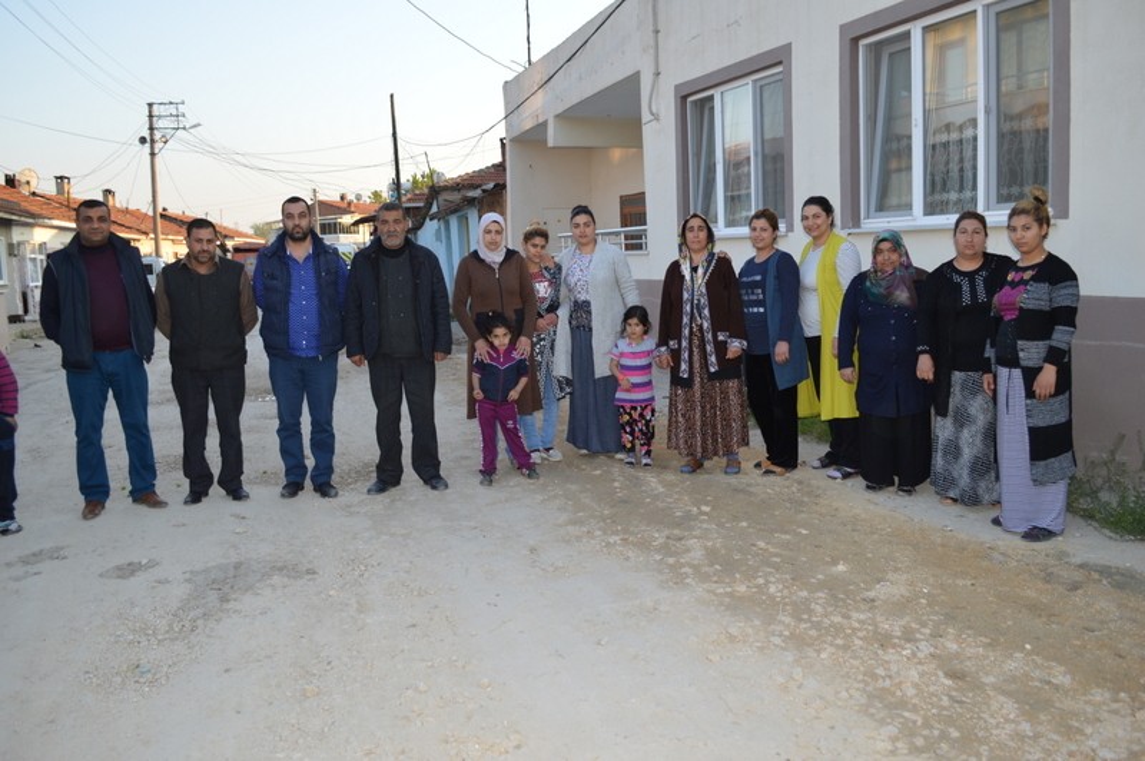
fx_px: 858
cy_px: 380
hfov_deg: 67.4
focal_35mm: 27
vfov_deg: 47.9
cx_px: 572
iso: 125
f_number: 4
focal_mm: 18
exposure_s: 1/125
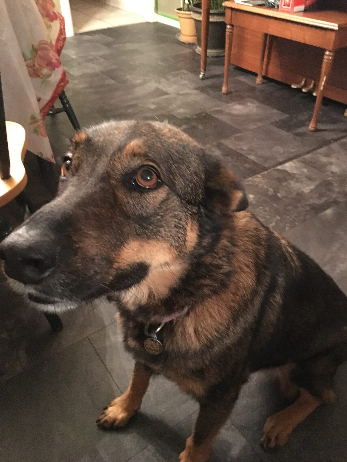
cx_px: 174
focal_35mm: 29
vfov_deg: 61.7
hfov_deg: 48.2
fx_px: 388
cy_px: 231
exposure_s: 1/15
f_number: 2.2
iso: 800
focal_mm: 4.15
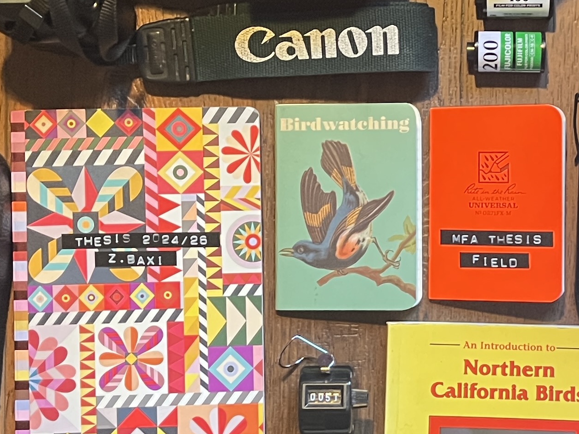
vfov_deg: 24.4
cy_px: 241
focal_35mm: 60
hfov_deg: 31.7
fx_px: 1004
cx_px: 427
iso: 800
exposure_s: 1/30
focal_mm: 5.1
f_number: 1.6
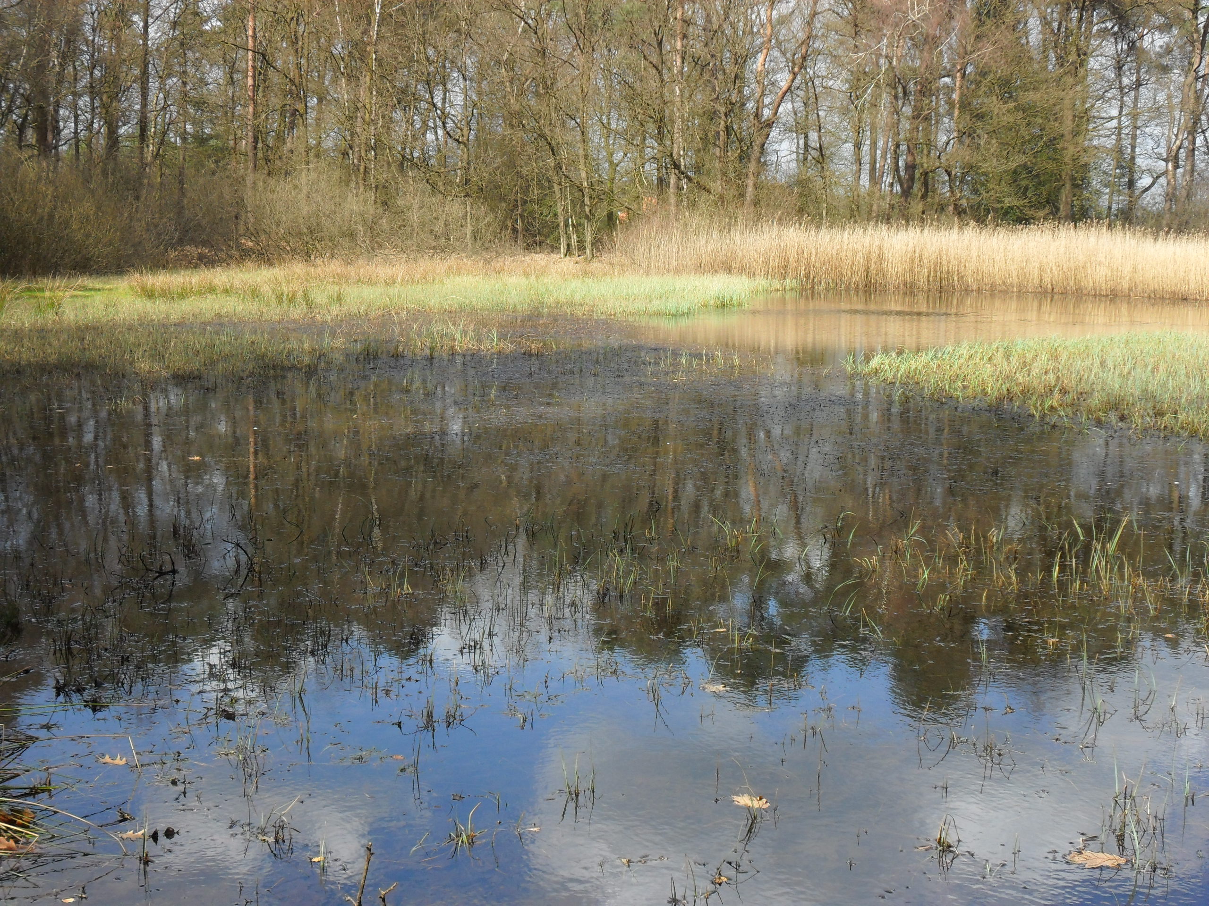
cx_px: 604
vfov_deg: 28.0
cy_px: 453
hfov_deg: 36.8
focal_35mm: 52
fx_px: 1816
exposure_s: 1/250
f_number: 5
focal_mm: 9.3
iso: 100
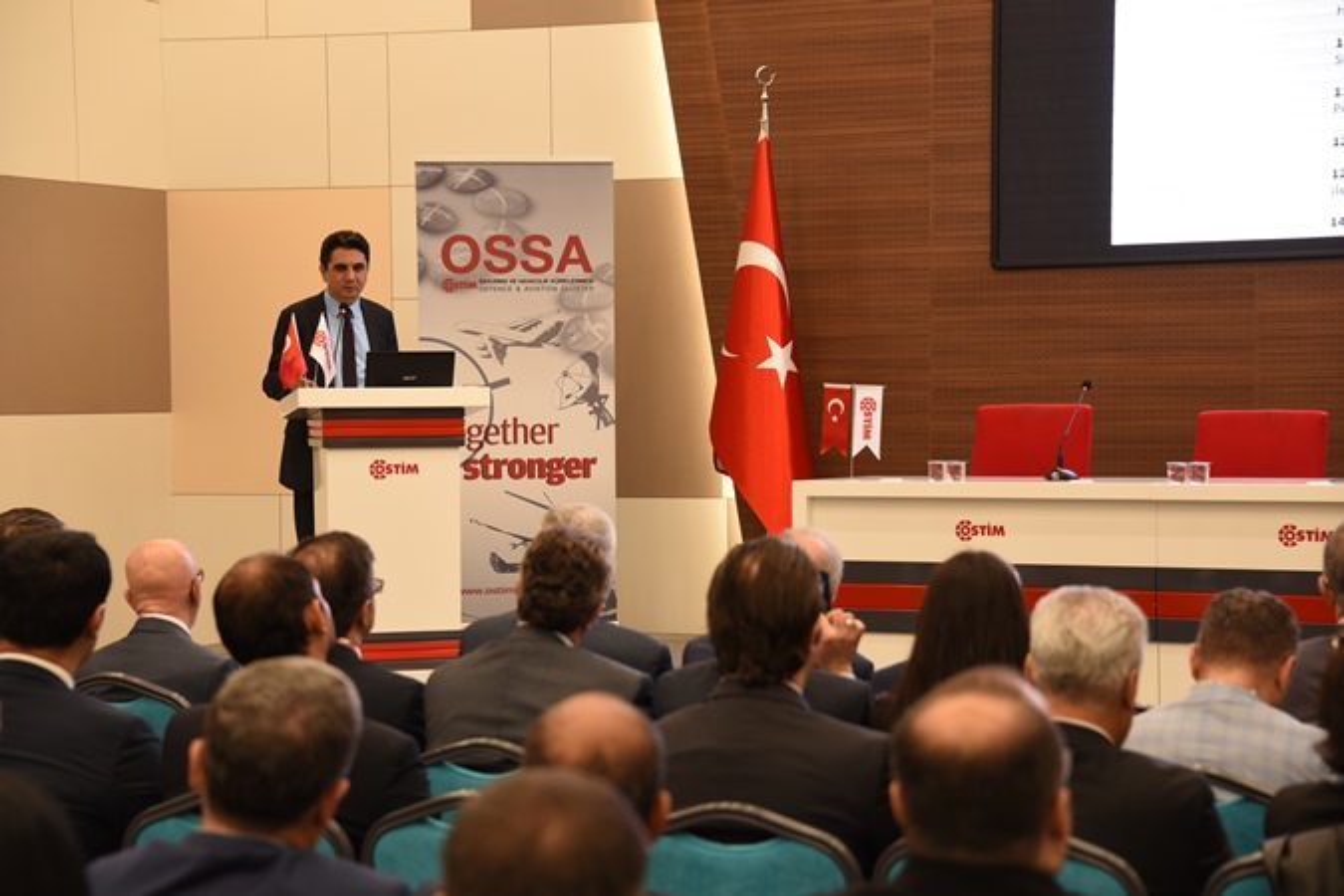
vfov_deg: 13.7
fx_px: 3733
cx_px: 672
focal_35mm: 100
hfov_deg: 20.4
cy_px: 448
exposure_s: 1/60
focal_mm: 100
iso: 800
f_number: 5.3
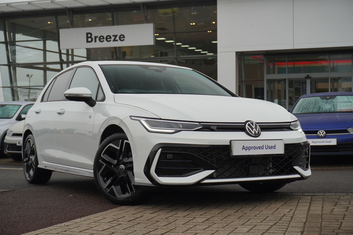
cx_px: 176
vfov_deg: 23.1
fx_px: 573
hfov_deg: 34.2
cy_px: 118
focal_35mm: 58
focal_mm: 39
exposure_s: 1/200
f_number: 5.6
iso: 160
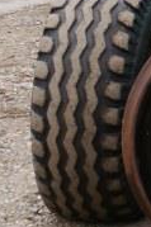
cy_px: -19
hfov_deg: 5.7
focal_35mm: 214
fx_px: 1349
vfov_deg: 9.5
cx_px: 544
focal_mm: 18
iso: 160
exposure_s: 1/160
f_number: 5.6
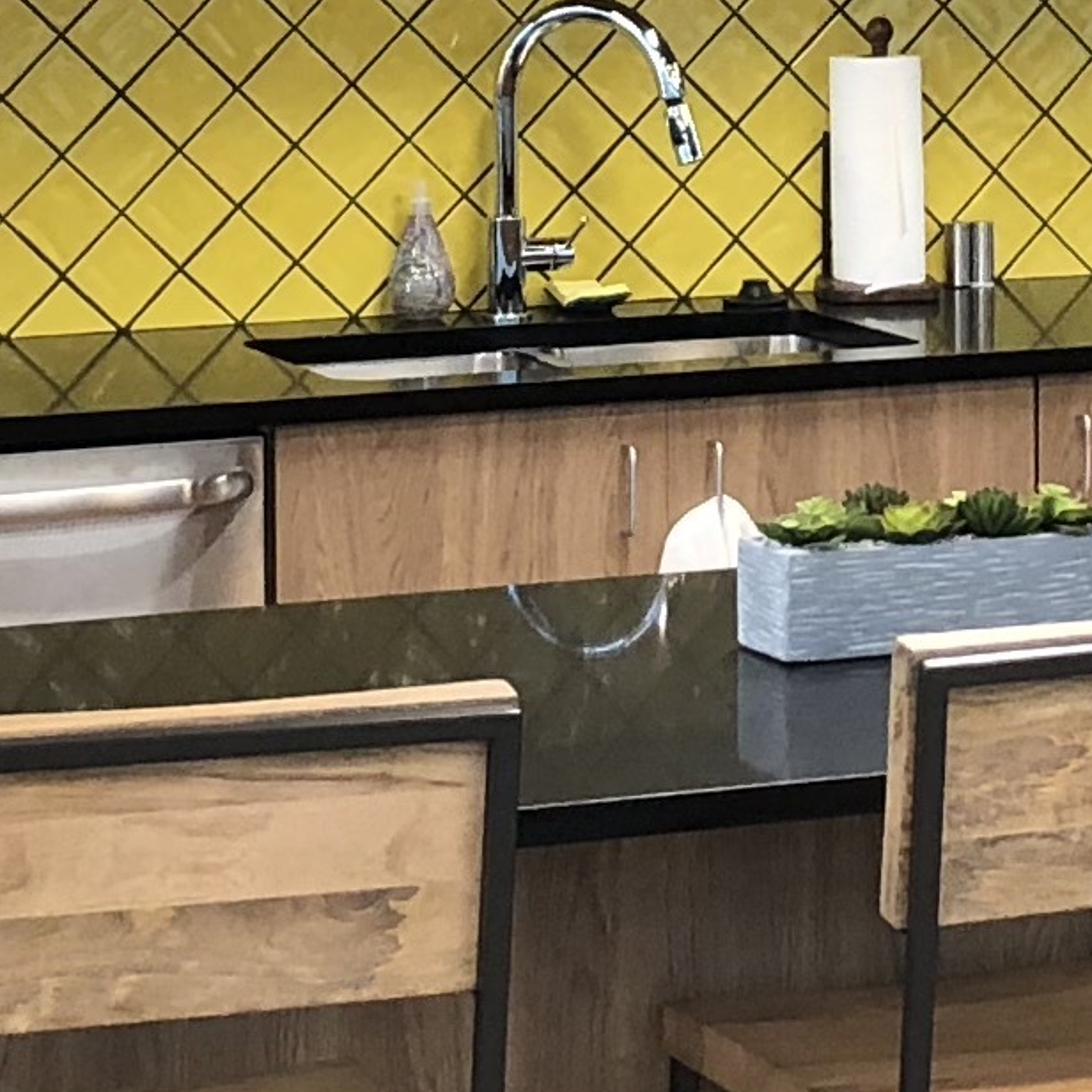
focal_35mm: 162
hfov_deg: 10.7
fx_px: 5782
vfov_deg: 10.7
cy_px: 27
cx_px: 1108
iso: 40
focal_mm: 3.99
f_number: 1.8
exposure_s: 1/24
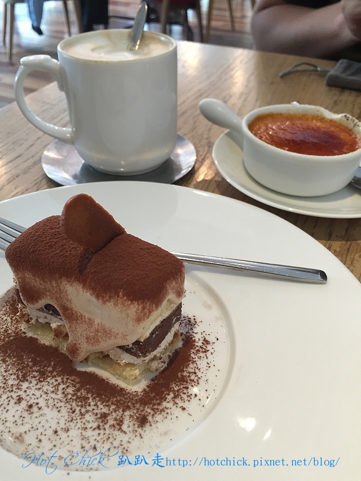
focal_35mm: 29
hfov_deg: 48.2
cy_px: 240
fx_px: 403
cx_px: 180
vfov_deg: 61.7
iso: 100
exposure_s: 1/30
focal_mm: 4.15
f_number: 2.2
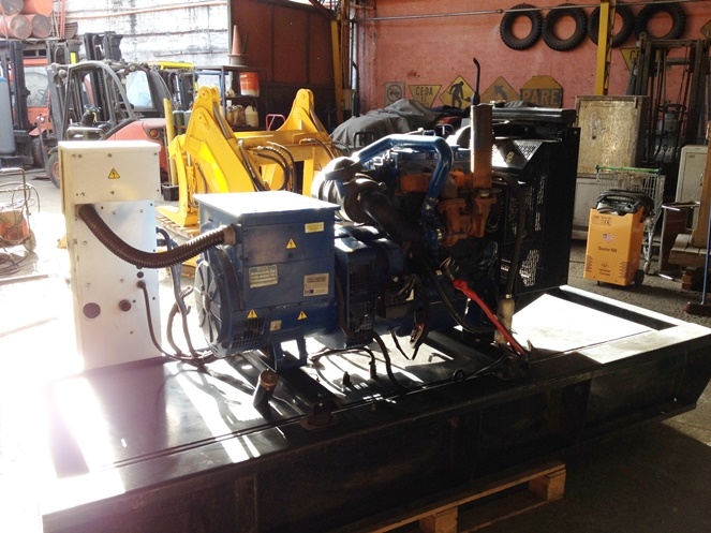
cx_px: 356
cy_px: 266
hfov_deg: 52.6
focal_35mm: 35
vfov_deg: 40.7
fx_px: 719
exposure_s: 1/65
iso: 50
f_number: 2.4
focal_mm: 4.28
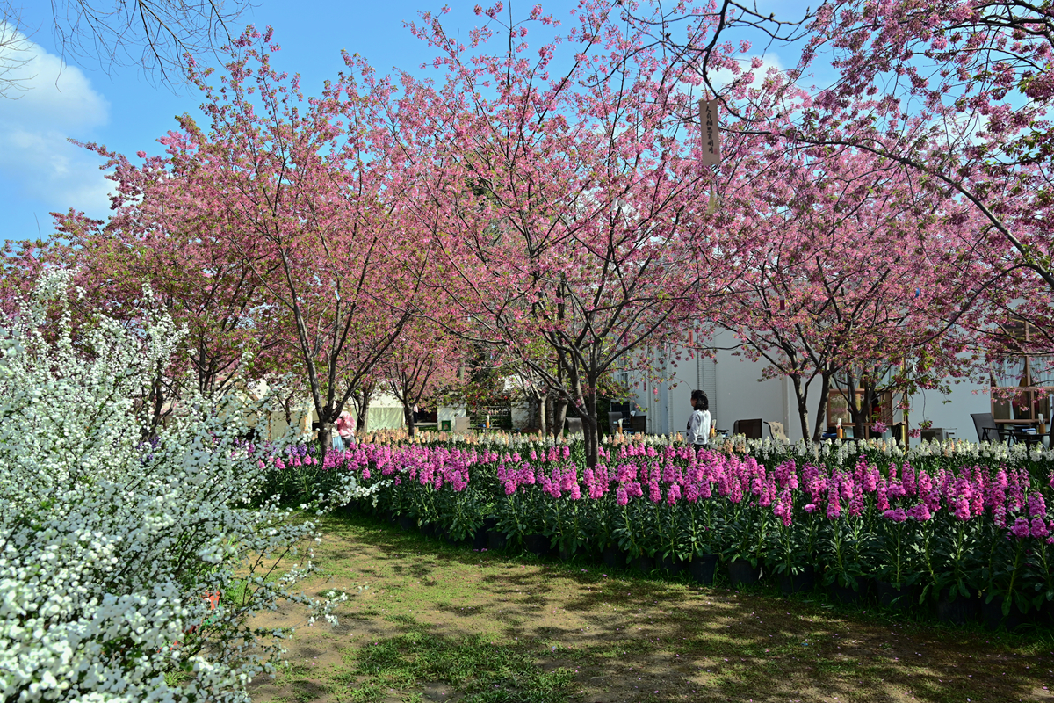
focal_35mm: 28
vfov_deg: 46.4
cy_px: 352
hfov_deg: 65.5
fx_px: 820
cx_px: 527
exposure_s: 1/125
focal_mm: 28
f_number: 8
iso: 140
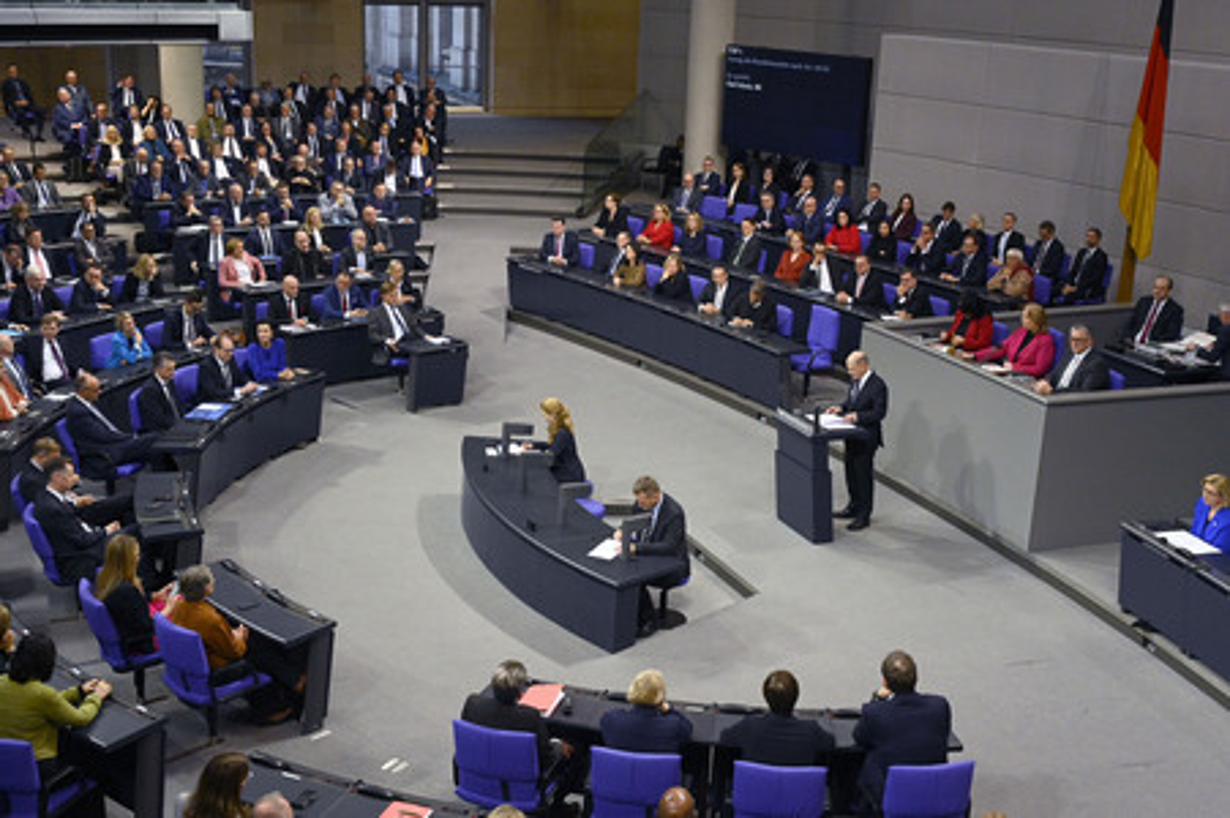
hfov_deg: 45.5
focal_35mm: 43
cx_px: 615
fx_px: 1468
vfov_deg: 31.1
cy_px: 409
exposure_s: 1/400
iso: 6400
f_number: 5
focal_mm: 43
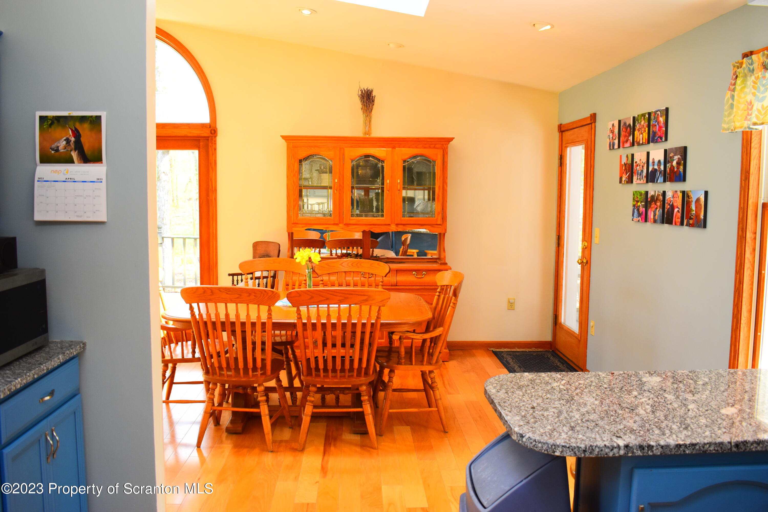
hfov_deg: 59.5
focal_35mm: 32
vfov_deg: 41.7
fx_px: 672
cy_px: 256
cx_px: 384
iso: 400
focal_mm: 21
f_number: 5
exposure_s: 1/100
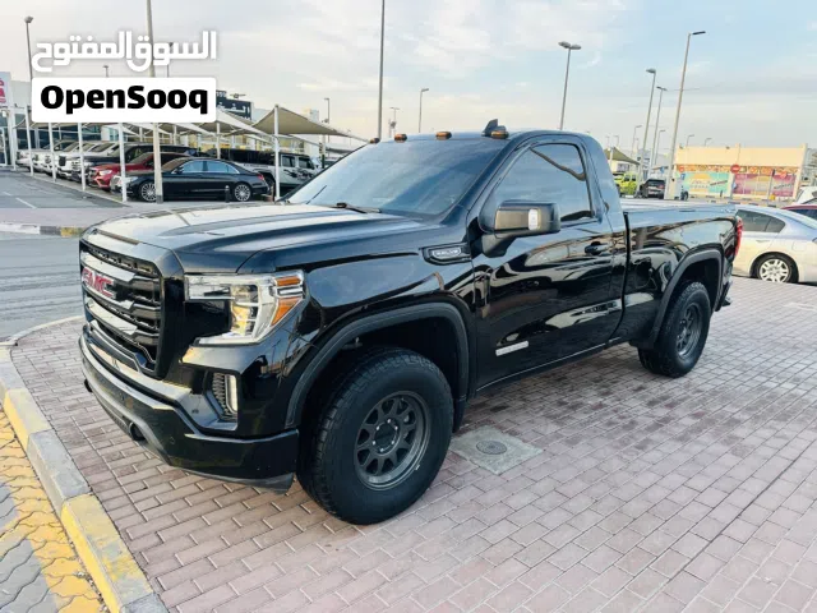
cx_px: 408
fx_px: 566
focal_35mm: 24
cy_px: 306
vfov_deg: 56.8
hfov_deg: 71.6
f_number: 1.78
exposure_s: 1/121
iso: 100
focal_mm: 6.86
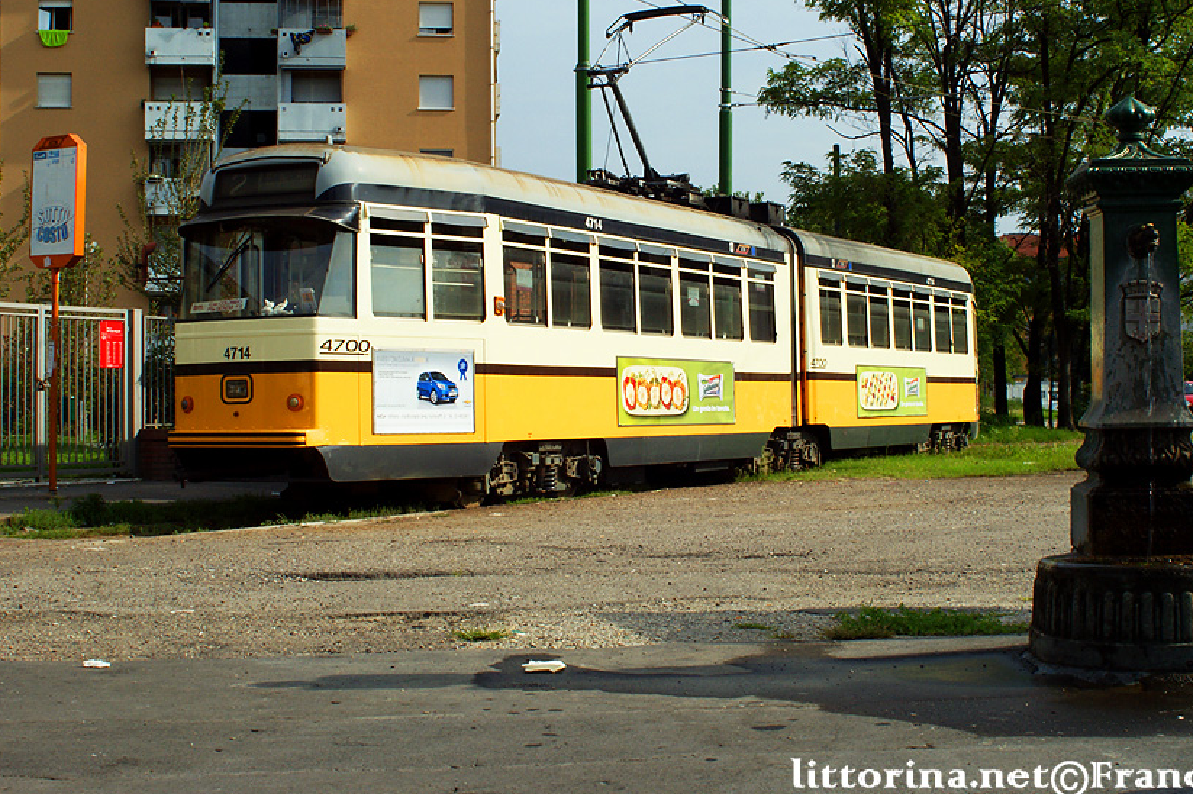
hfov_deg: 35.6
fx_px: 1855
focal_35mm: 56
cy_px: 333
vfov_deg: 24.1
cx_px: 641
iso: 200
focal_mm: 30
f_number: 20
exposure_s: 1/80
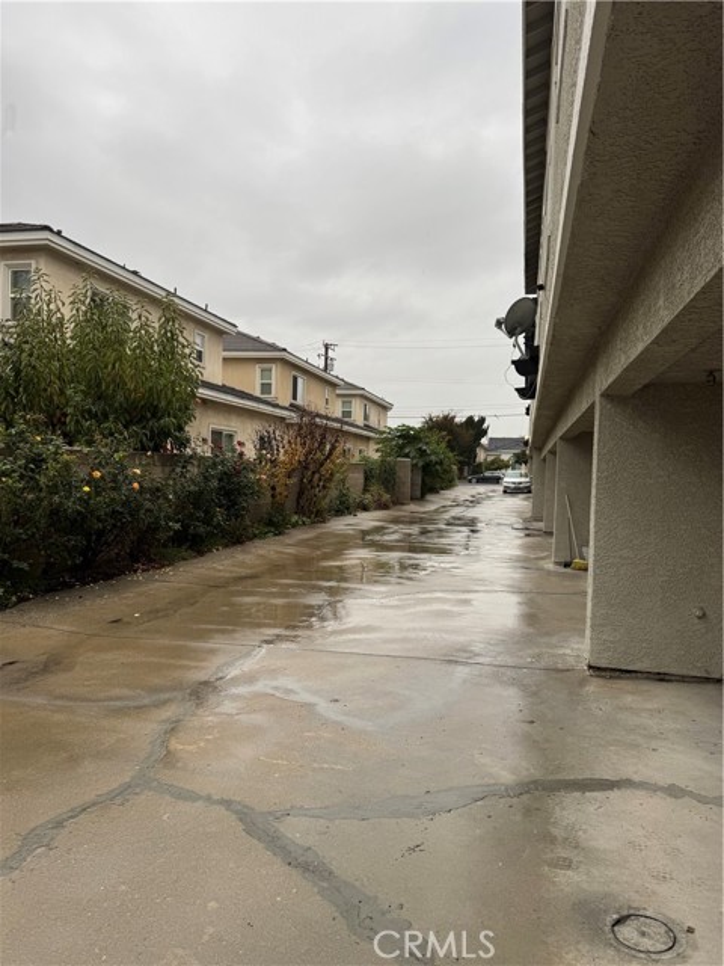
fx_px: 669
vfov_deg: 71.6
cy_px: 483
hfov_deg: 56.8
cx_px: 362
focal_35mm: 24
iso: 80
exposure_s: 1/383
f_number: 1.78
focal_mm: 6.76
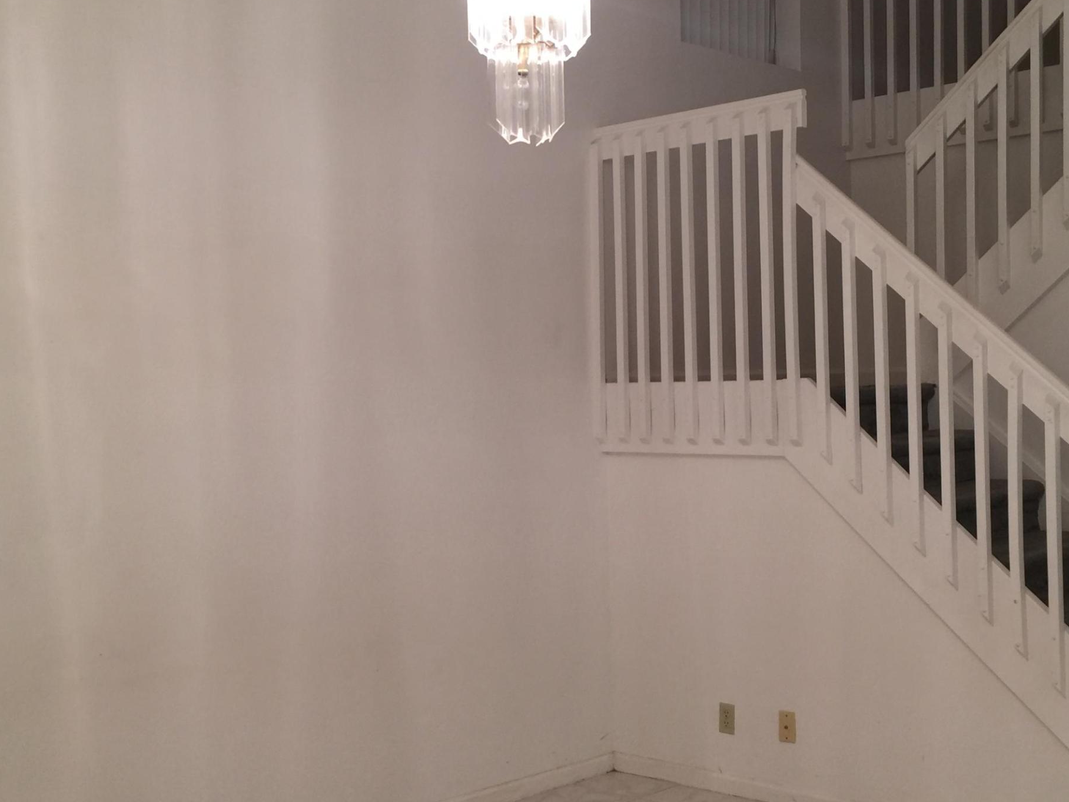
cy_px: 449
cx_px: 563
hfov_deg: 41.2
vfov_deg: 31.5
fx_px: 1421
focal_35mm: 46
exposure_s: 1/17
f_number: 2.2
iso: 40
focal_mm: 4.15
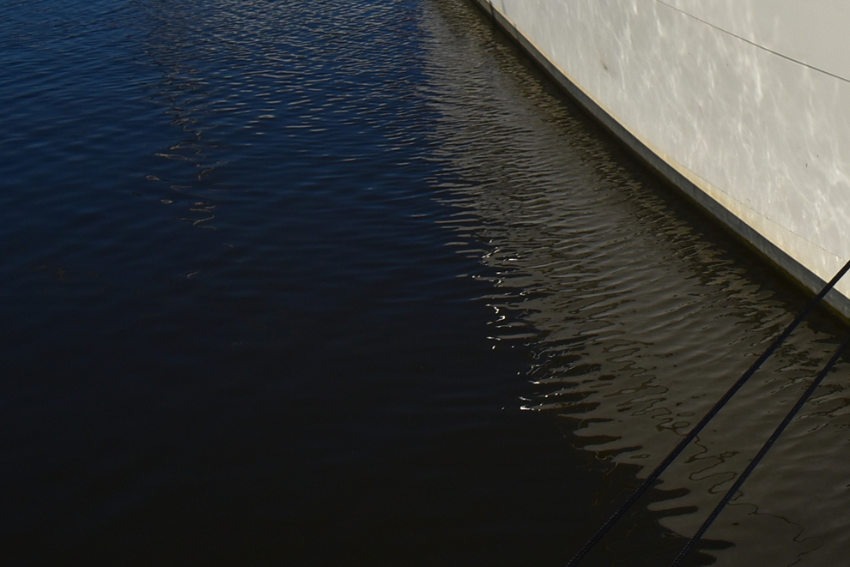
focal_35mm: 49
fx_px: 1164
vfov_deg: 26.8
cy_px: 94
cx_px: 988
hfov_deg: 33.6
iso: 200
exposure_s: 1/640
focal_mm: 13
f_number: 11
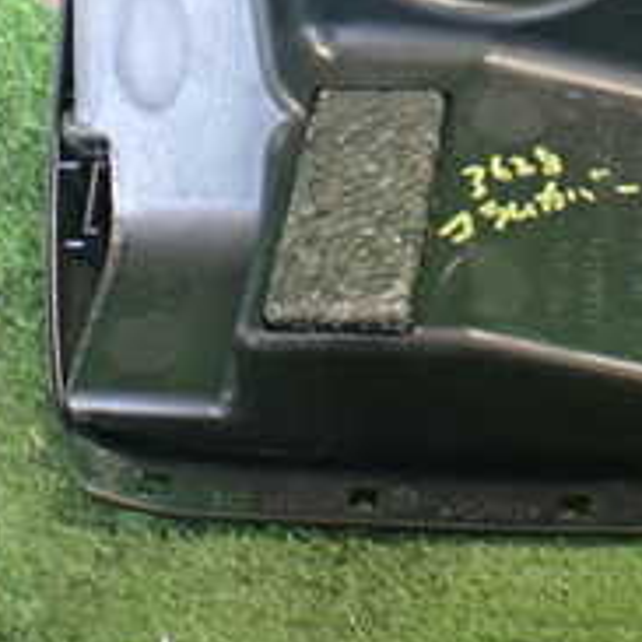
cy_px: -67
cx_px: 498
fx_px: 1826
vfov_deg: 19.1
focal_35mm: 87
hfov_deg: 19.8
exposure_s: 1/60
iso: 800
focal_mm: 5.4
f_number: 2.3
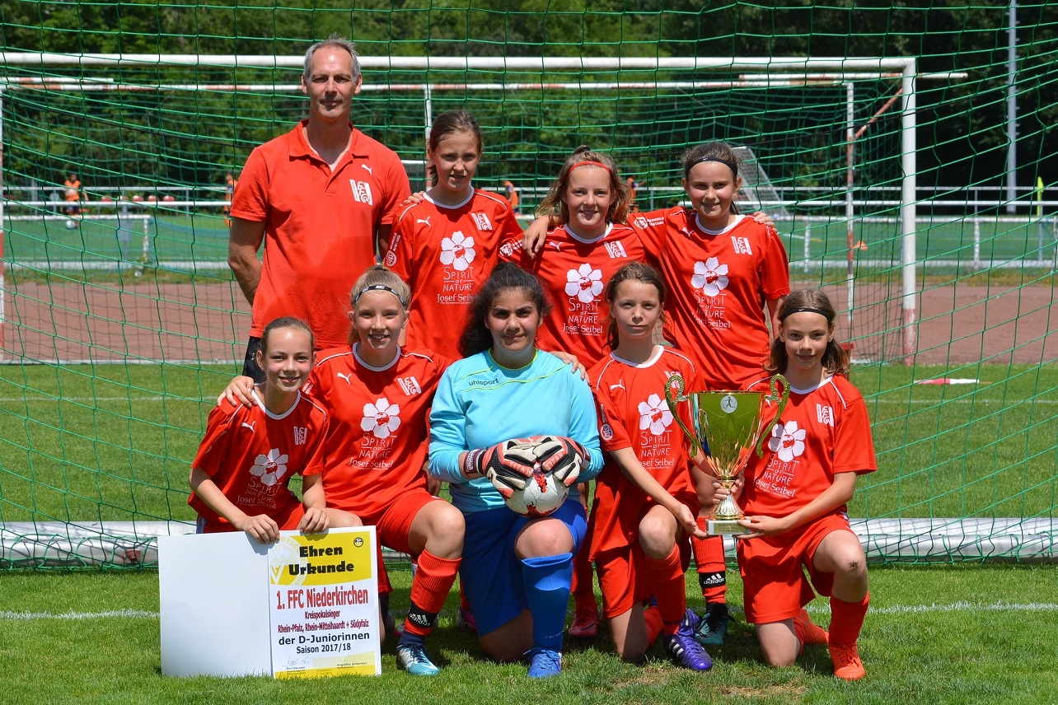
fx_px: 2865
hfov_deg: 20.9
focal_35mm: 98
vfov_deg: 14.0
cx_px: 529
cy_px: 352
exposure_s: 1/2000
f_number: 8
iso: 400
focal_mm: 65
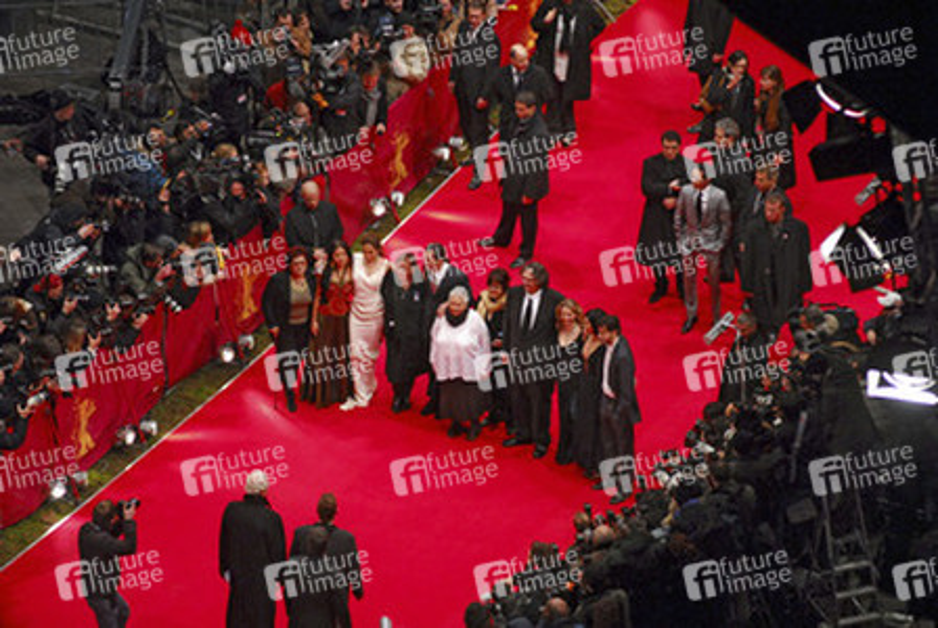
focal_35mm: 300
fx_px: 7827
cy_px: 314
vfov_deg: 4.6
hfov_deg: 6.9
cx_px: 469
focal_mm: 200
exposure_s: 1/200
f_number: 2.8
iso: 800
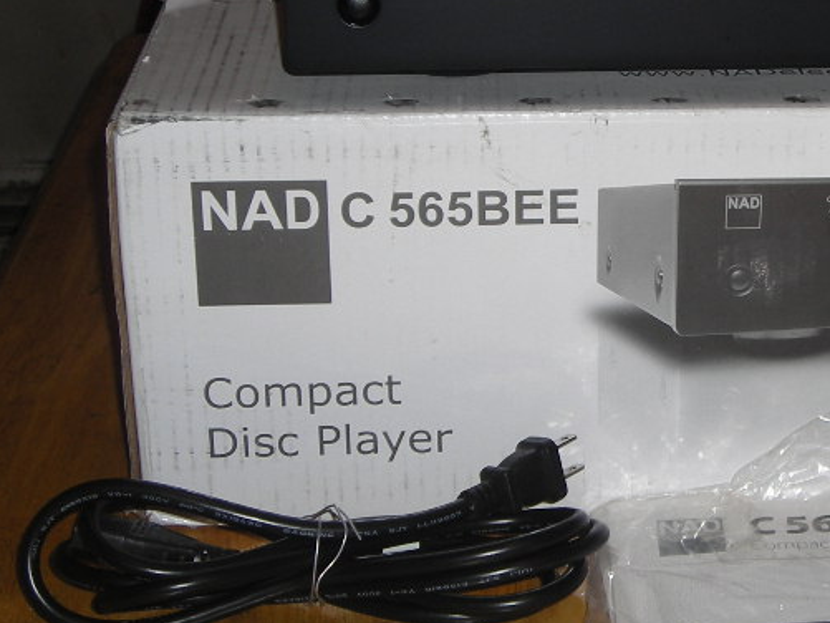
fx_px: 2302
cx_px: 780
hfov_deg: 20.0
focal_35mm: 96
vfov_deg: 15.3
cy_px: 142
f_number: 3.4
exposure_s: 1/60
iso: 50
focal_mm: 7.8
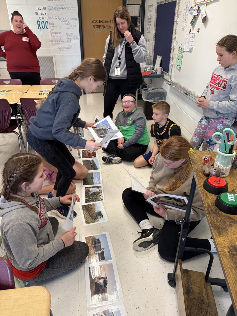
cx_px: 118
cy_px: 158
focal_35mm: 26
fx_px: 237
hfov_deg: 53.1
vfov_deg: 67.3
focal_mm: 5.96
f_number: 1.6
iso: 100
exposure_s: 1/75
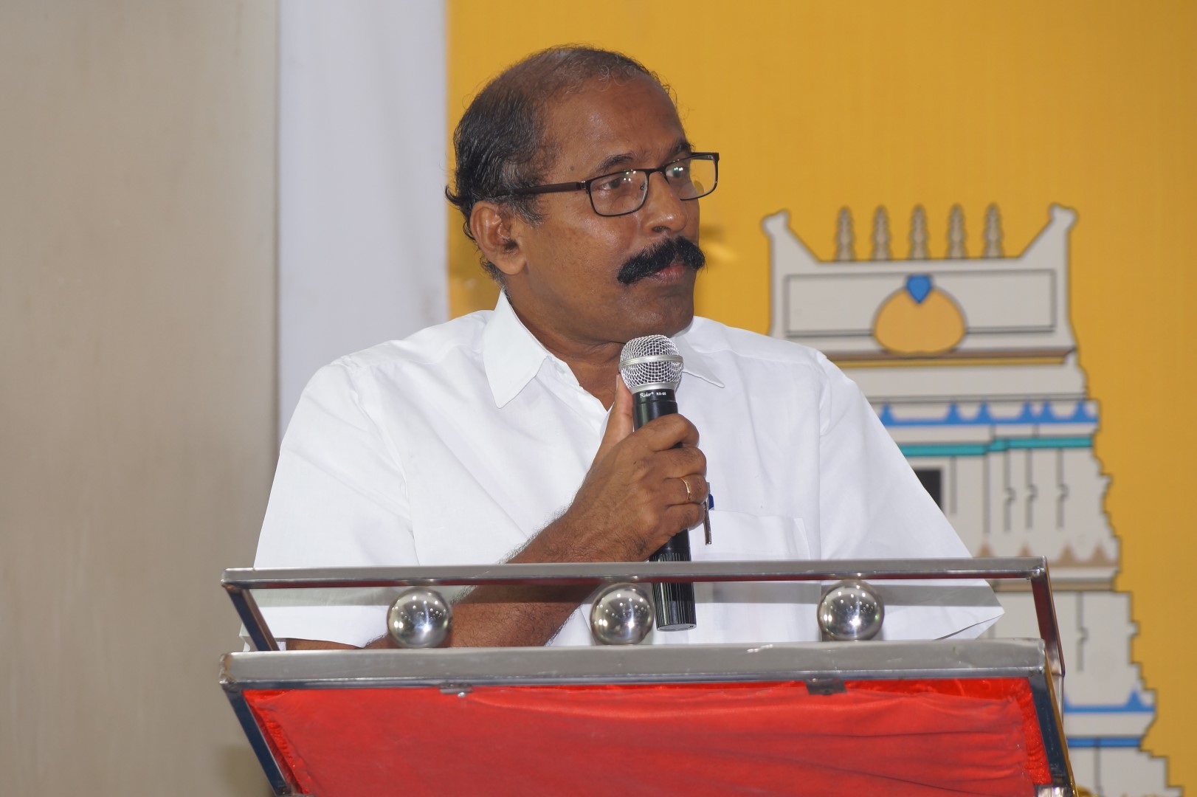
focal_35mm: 202
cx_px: 598
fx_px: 6730
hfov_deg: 10.2
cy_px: 398
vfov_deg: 6.8
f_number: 5.6
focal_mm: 135
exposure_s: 1/125
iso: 400
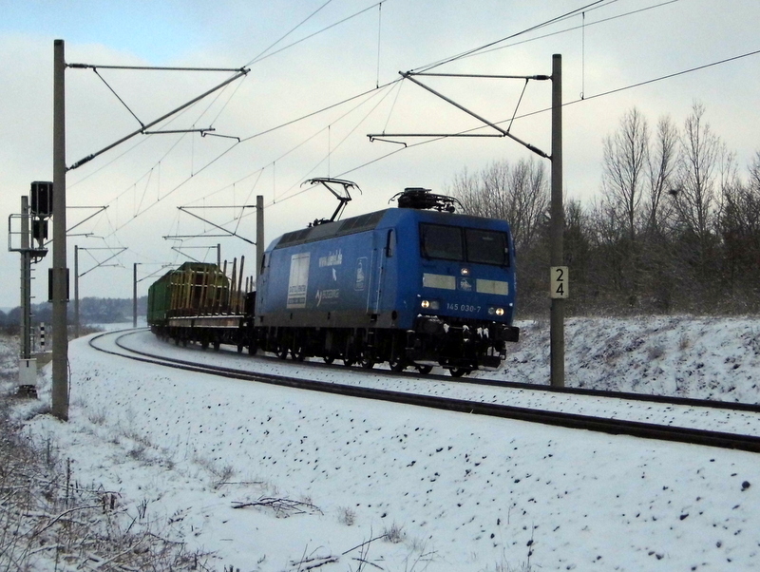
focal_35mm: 58
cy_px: 286
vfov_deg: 25.3
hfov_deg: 33.2
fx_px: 1275
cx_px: 380
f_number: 11.1
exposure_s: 1/608
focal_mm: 10.4
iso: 400
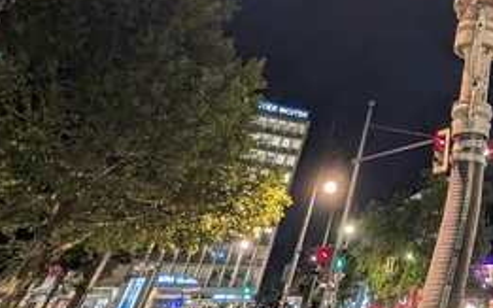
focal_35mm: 30
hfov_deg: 47.1
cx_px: 535
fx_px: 403
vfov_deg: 36.5
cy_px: -17
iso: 430
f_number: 1.7
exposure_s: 1/25
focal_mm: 2.02
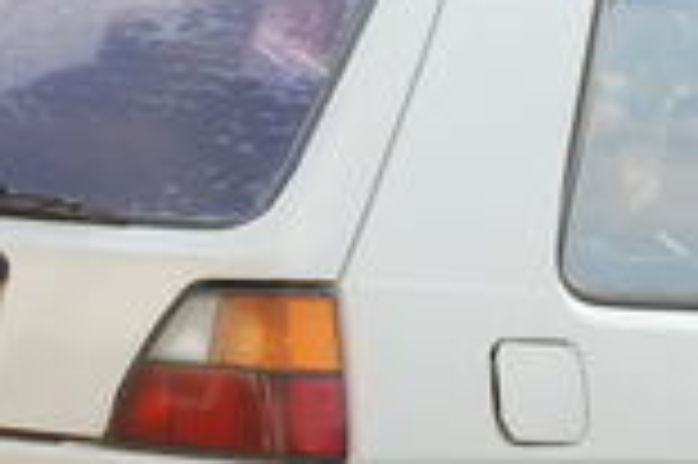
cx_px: 558
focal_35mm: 341
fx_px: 6606
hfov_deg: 6.0
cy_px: 396
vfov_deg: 4.0
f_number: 8
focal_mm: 55
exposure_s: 1/250
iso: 200
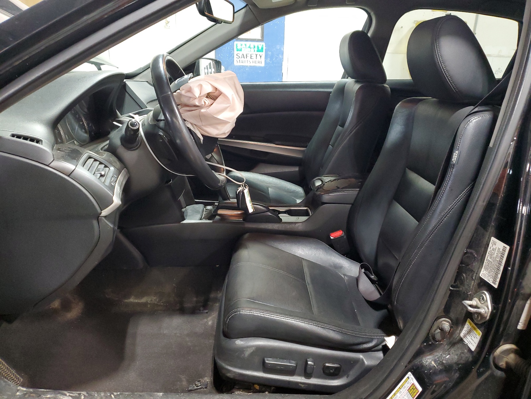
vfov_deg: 53.1
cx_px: 266
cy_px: 200
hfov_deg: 67.3
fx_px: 399
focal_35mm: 26
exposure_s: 1/40
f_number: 1.5
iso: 296
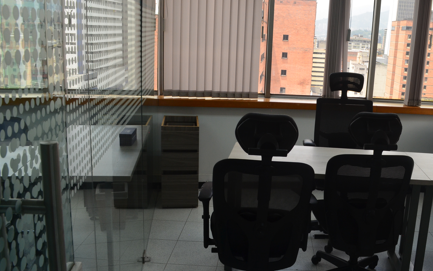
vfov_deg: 36.3
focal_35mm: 35
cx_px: 271
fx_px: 413
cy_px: 122
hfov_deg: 54.7
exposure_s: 1/40
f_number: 9
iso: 400
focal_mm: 18
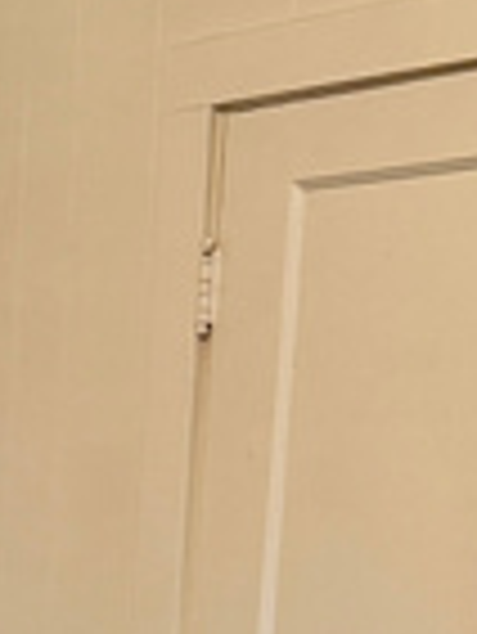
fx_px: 2403
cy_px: 944
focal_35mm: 131
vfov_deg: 14.1
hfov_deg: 10.3
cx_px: -544
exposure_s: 1/60
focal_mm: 6.76
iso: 250
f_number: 1.78
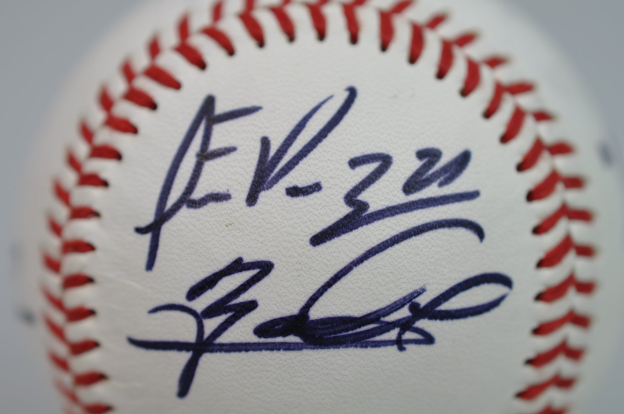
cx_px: 325
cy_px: 237
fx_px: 1298
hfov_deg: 27.0
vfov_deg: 18.1
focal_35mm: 75
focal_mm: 40
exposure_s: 1/80
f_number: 4.5
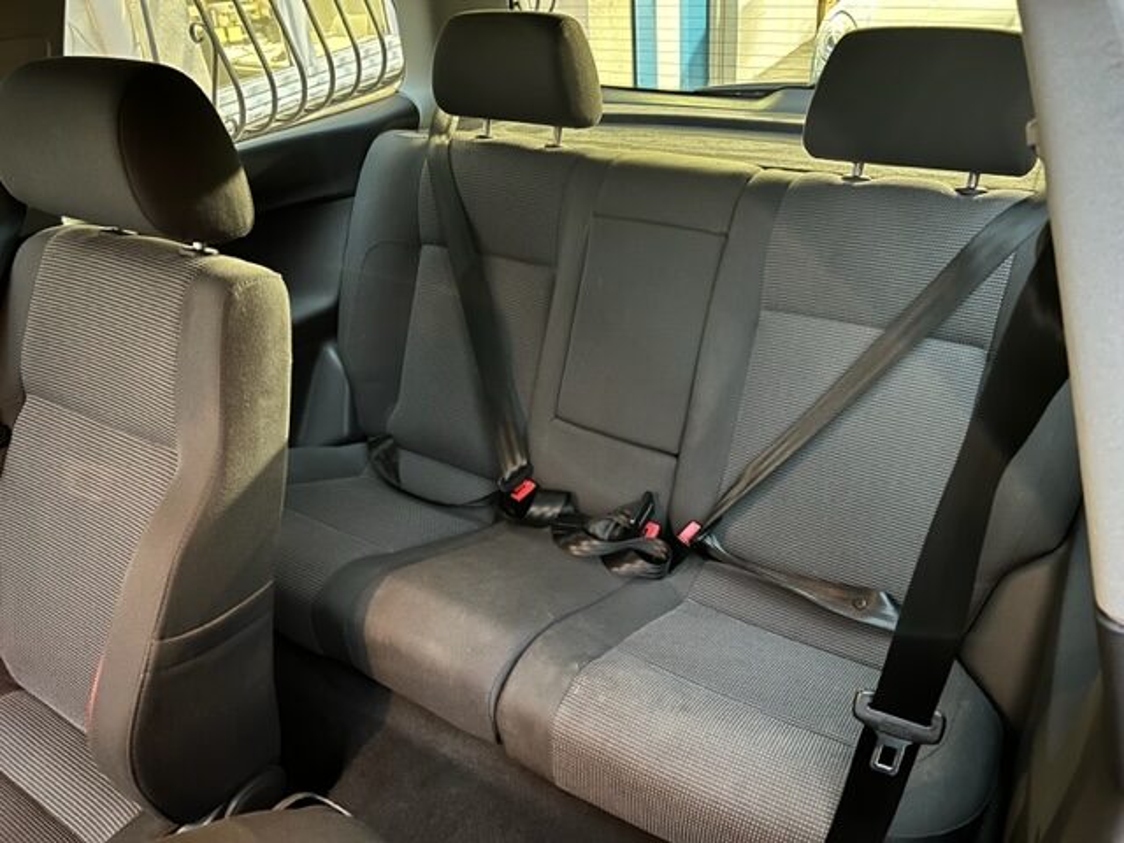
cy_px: 422
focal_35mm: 26
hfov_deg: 67.3
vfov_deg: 53.1
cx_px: 562
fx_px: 844
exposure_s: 1/9
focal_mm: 5.7
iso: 640
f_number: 1.5
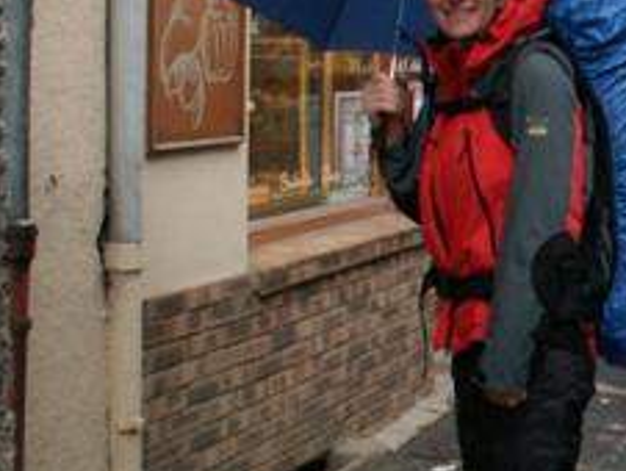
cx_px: 814
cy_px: 197
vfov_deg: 15.0
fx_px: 1792
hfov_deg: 18.4
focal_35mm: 99
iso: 100
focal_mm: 5.86
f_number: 2.8
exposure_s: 1/40
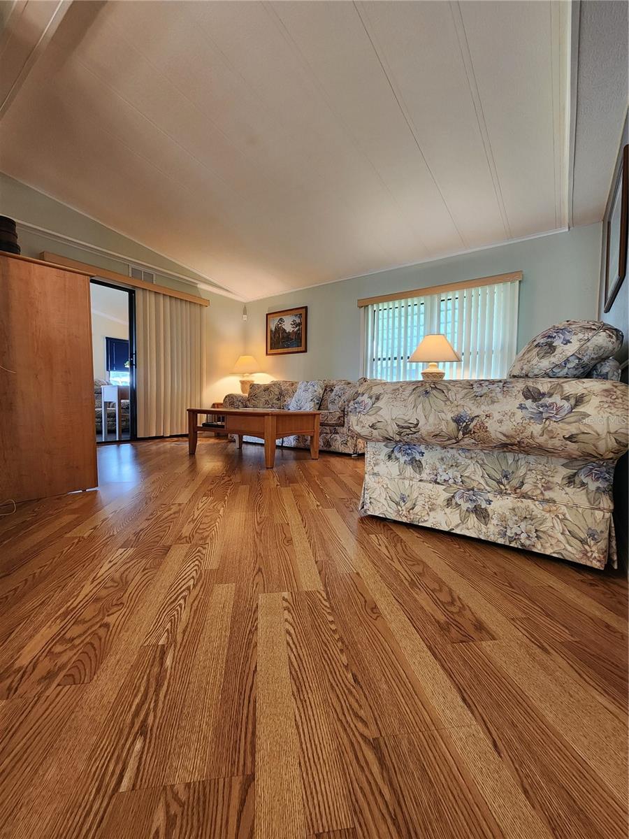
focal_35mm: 13
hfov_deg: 89.9
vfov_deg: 106.2
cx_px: 314
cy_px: 420
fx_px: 315
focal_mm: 2.2
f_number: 2.2
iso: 250
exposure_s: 1/60
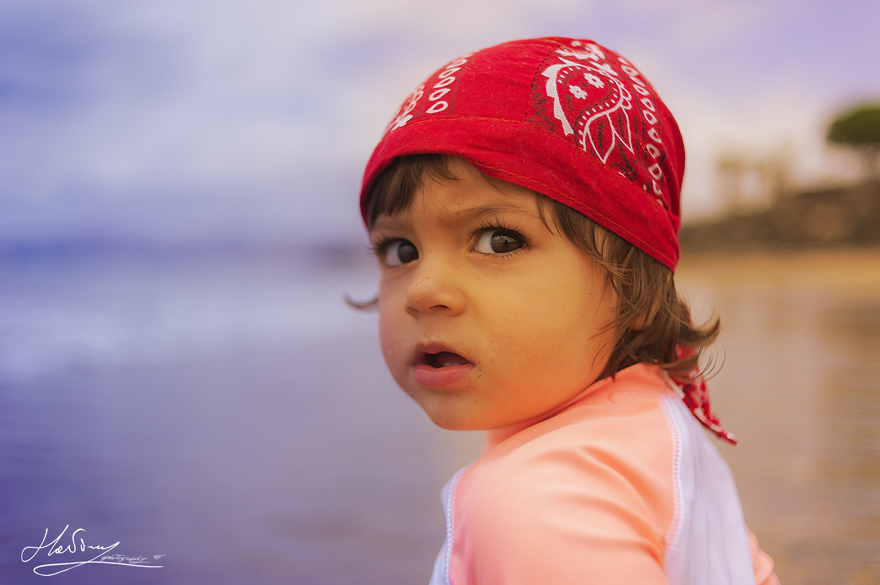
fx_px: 855
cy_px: 292
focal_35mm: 35
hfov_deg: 54.5
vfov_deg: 37.8
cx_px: 440
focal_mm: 35
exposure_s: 1/5000
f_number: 2
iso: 100
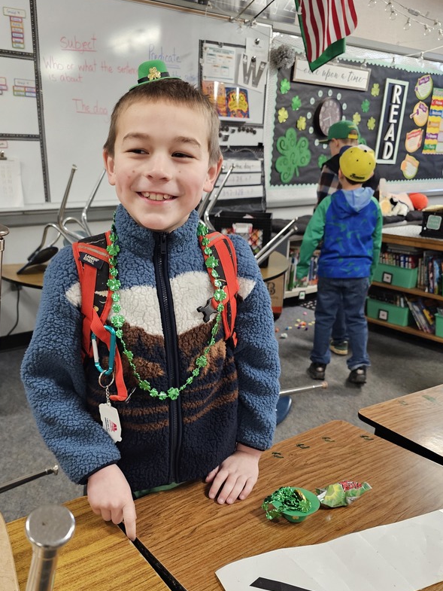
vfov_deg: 59.5
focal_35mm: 30
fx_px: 512
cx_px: 181
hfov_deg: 46.6
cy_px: 354
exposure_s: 1/120
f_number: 1.7
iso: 640
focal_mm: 6.3
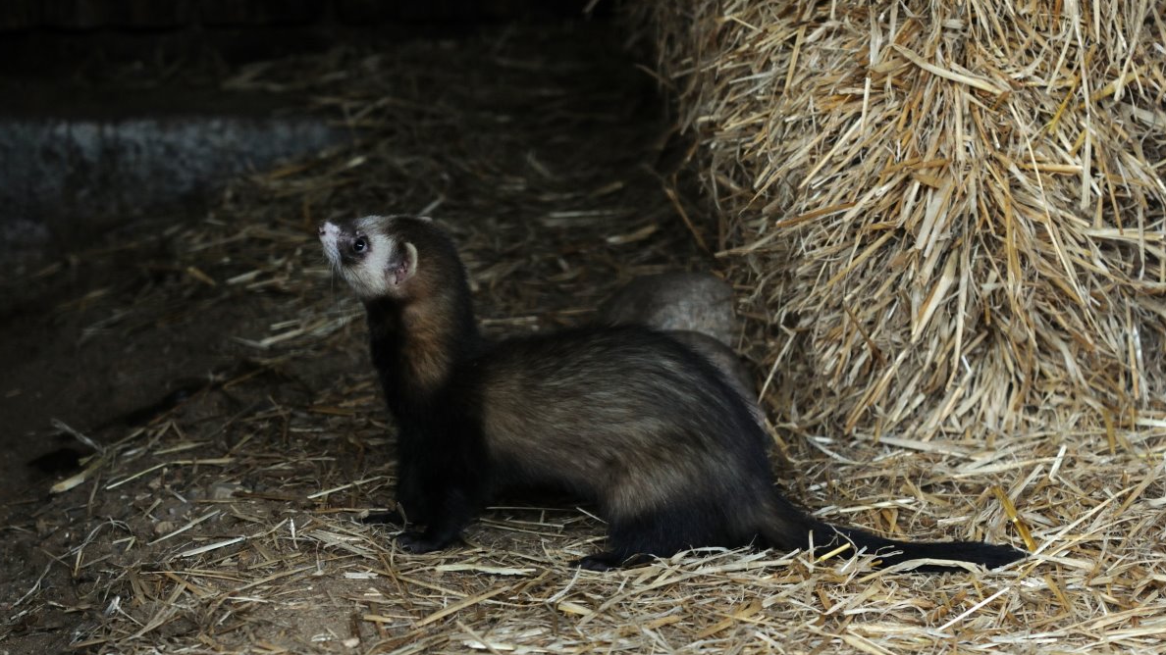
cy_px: 342
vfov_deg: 10.9
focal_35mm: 111
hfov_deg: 19.3
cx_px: 581
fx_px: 3432
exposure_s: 1/100
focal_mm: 70
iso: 800
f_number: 3.5
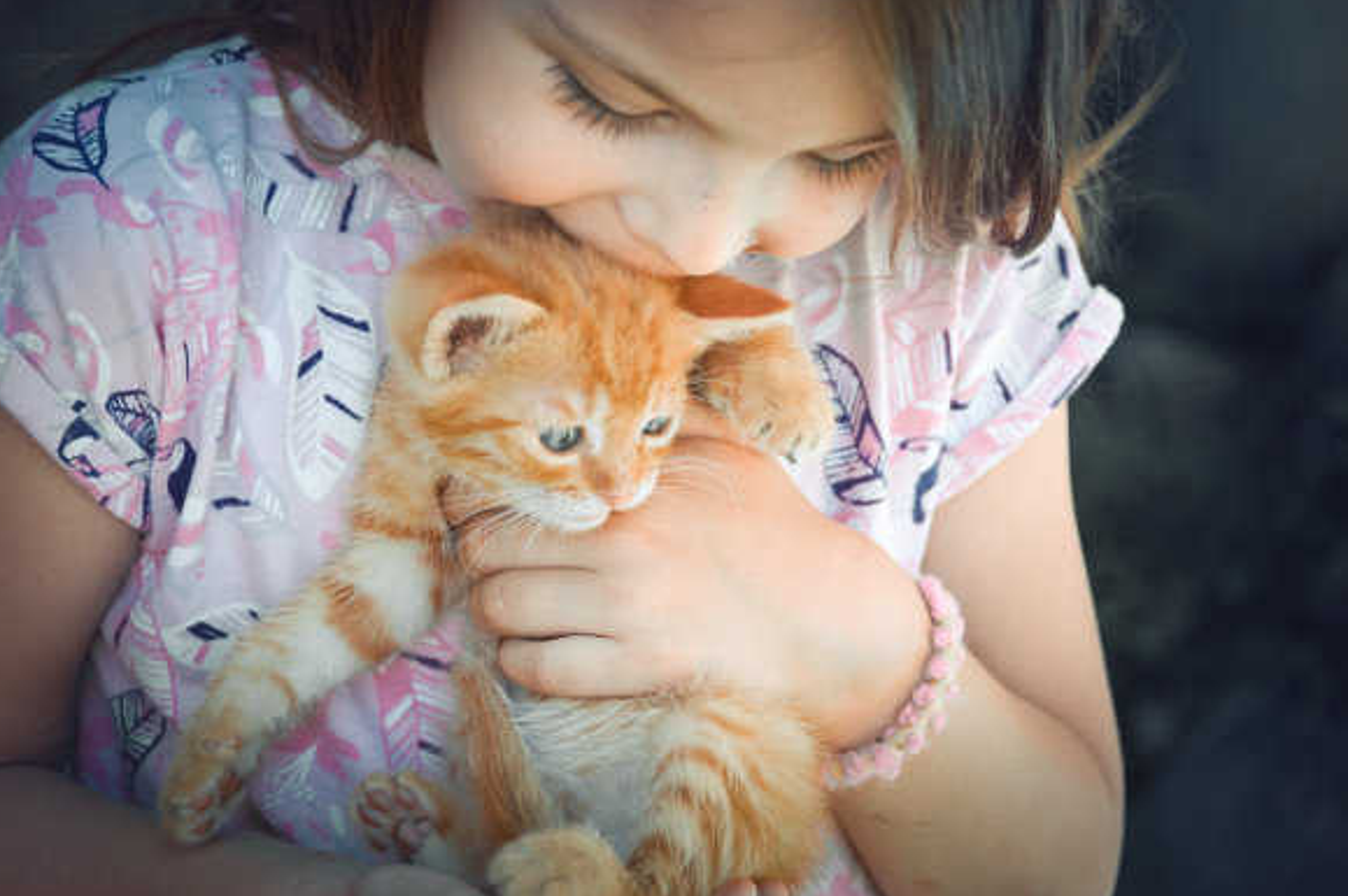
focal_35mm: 111
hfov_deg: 18.4
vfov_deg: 12.3
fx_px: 4153
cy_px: 427
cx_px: 638
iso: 800
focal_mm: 70
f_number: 5
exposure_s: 1/250
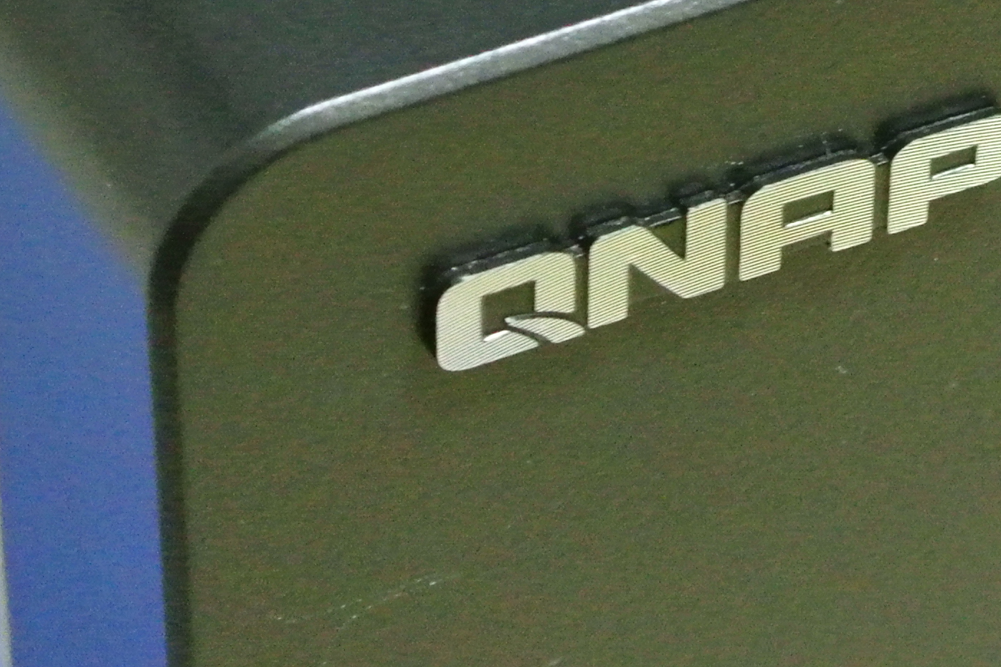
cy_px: 159
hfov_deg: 9.1
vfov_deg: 6.1
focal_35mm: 225
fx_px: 6254
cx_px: 843
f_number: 5.6
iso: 3200
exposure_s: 1/15
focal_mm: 30
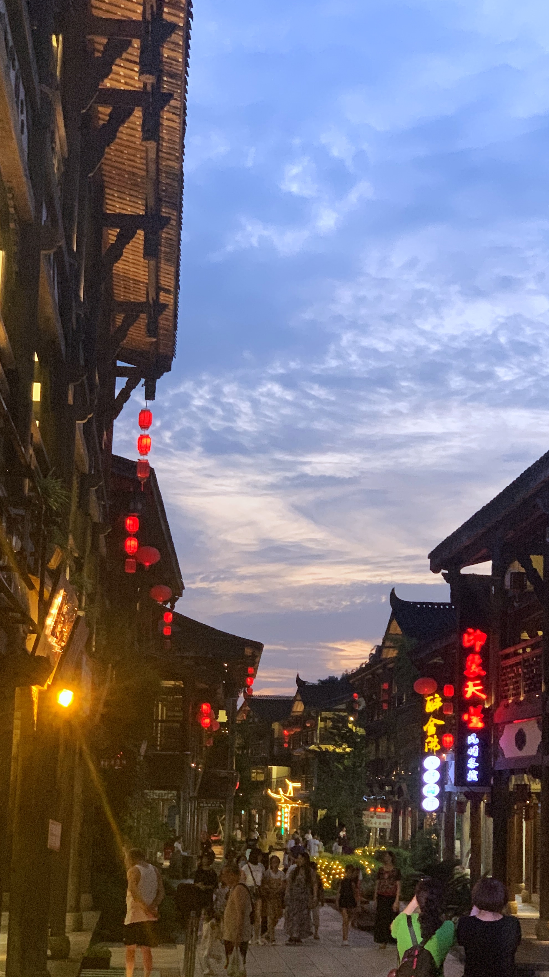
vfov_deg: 32.3
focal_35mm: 65
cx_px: 352
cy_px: 557
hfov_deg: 18.5
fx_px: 1682
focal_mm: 6
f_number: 2.4
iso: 500
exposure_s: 1/33
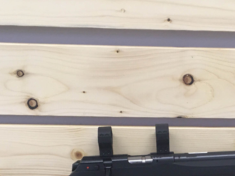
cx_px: 176
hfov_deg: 24.2
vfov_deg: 17.9
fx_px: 543
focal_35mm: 80
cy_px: 186
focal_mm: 4.15
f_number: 2.2
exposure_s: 1/33
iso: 50
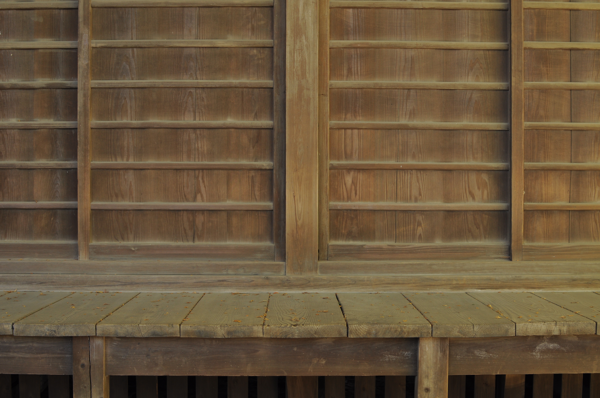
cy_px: 199
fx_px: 874
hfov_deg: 37.9
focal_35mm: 52
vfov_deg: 25.7
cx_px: 300
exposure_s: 1/8
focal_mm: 35
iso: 200
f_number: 5.6
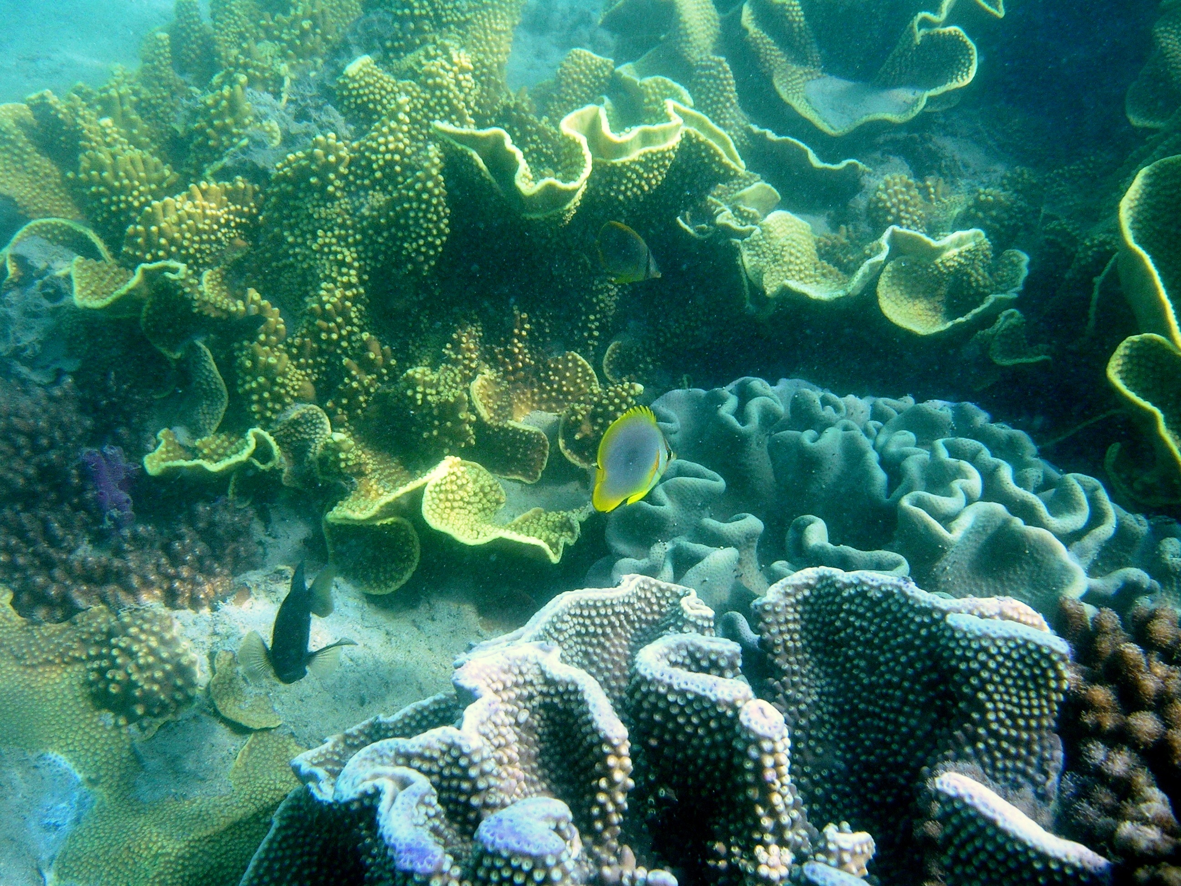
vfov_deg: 41.8
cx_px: 590
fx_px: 1160
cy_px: 443
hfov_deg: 54.0
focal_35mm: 34
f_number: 4.9
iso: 50
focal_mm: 5.7
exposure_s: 1/121
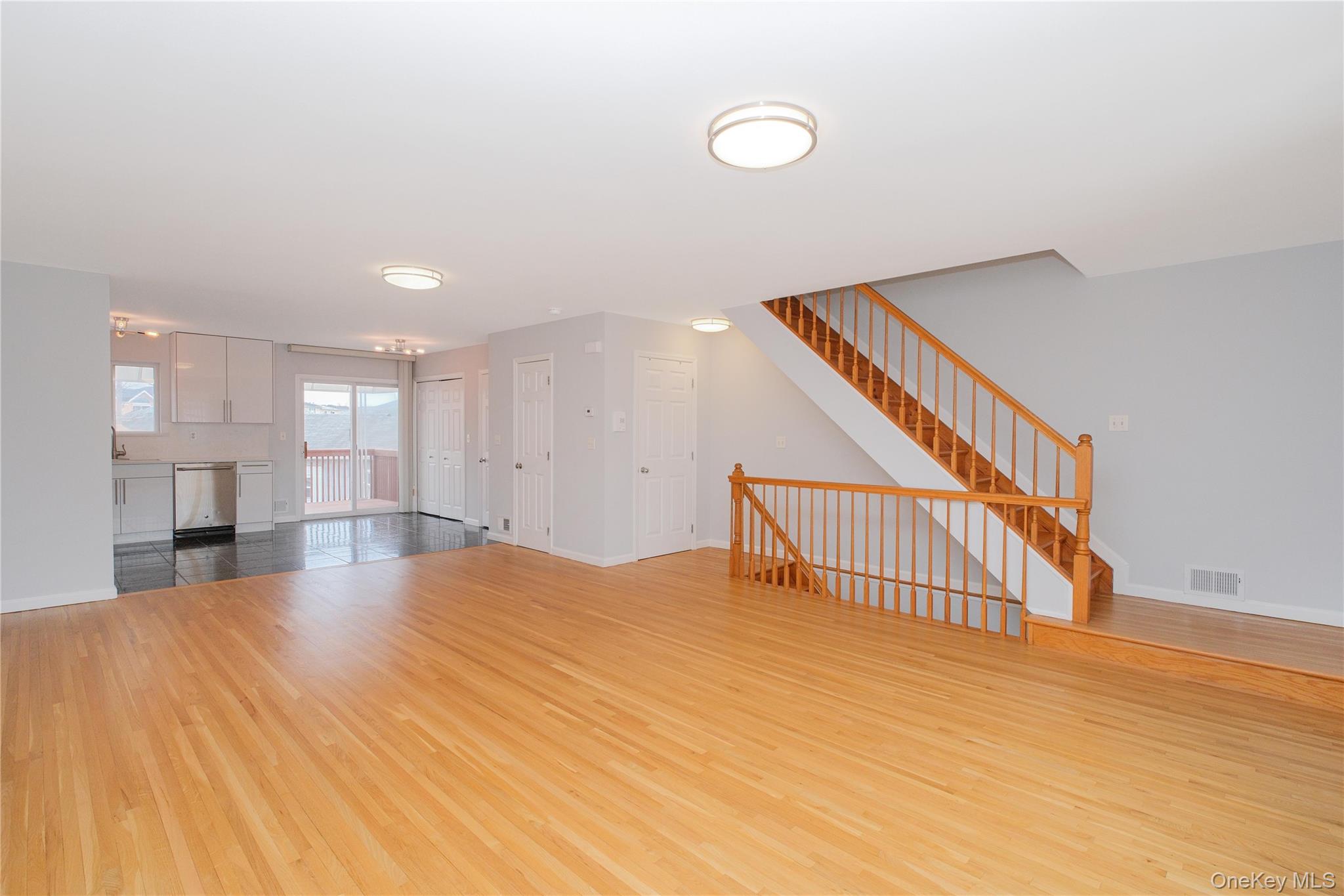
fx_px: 635
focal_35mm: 17
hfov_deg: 93.3
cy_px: 448
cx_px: 672
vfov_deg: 70.4
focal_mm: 11.1
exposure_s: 1/60
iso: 640
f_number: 8
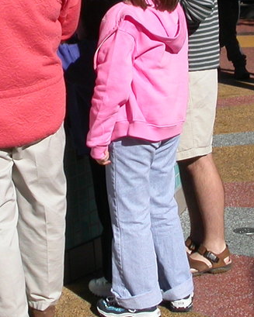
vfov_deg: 16.5
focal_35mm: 116
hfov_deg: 13.3
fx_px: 1090
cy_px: 72
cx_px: 124
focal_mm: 7.85
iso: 100
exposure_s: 1/410
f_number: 7.5
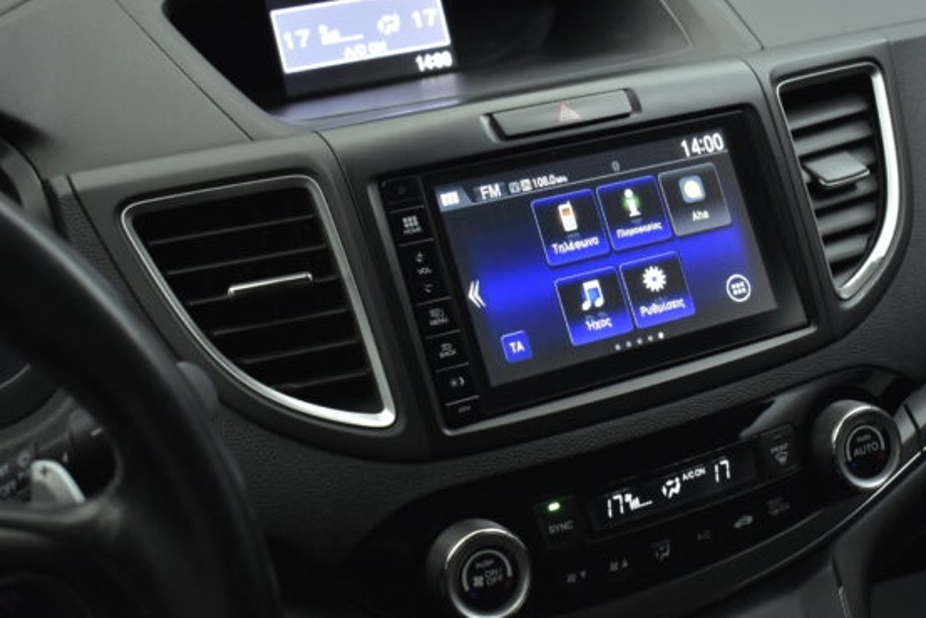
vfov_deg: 27.0
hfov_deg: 39.5
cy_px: 302
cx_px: 536
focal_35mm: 50
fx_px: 1286
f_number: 4
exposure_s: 1/100
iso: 1600
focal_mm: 24
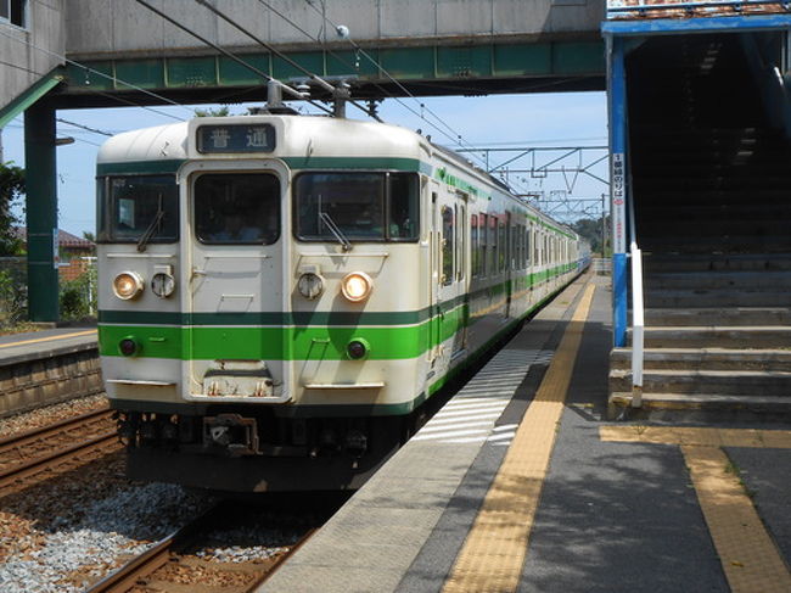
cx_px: 396
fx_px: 1119
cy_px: 296
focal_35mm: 49
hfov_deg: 38.9
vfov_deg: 29.7
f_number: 4.8
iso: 80
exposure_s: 1/500
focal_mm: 8.8
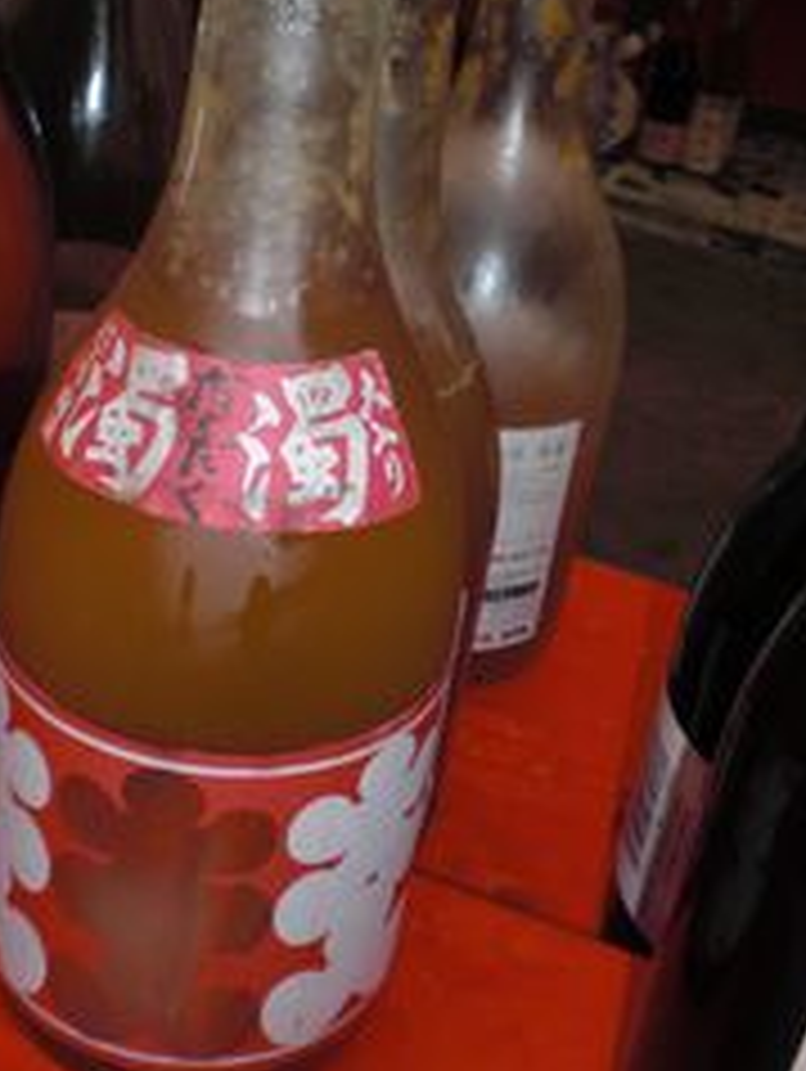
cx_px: 277
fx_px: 1704
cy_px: 308
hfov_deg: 26.5
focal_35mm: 55
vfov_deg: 34.4
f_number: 5.6
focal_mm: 6.3
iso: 64
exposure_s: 1/100
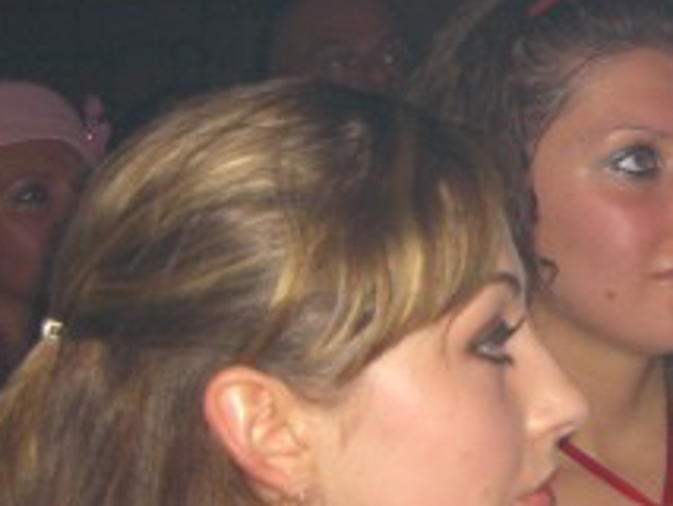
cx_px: 749
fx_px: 2081
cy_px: 424
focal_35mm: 107
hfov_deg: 17.7
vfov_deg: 13.8
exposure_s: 1/60
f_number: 2.8
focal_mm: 7.9
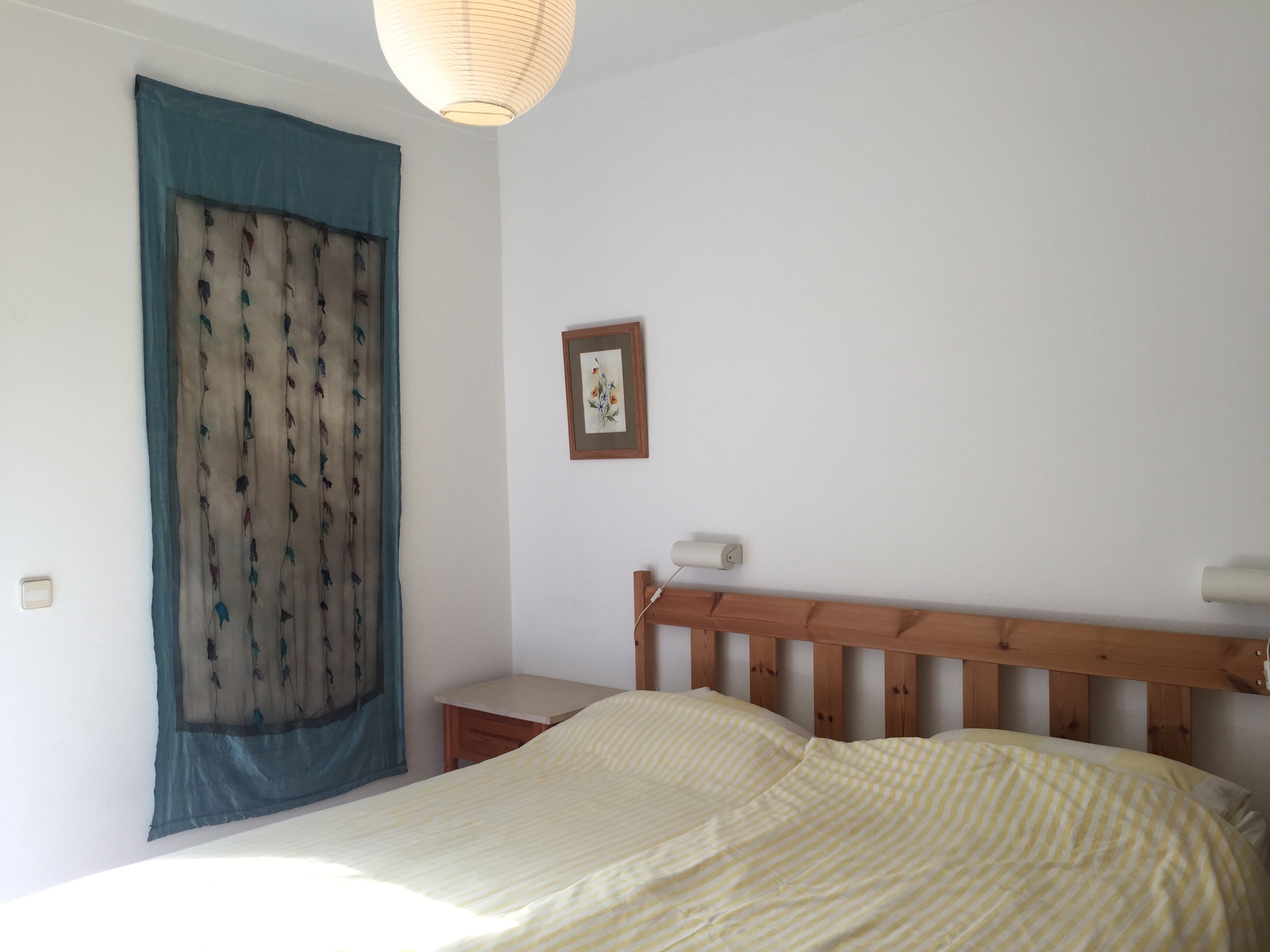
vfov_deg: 48.2
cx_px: 635
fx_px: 1064
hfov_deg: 61.7
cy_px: 476
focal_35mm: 29
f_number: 2.2
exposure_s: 1/100
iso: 32
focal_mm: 4.15
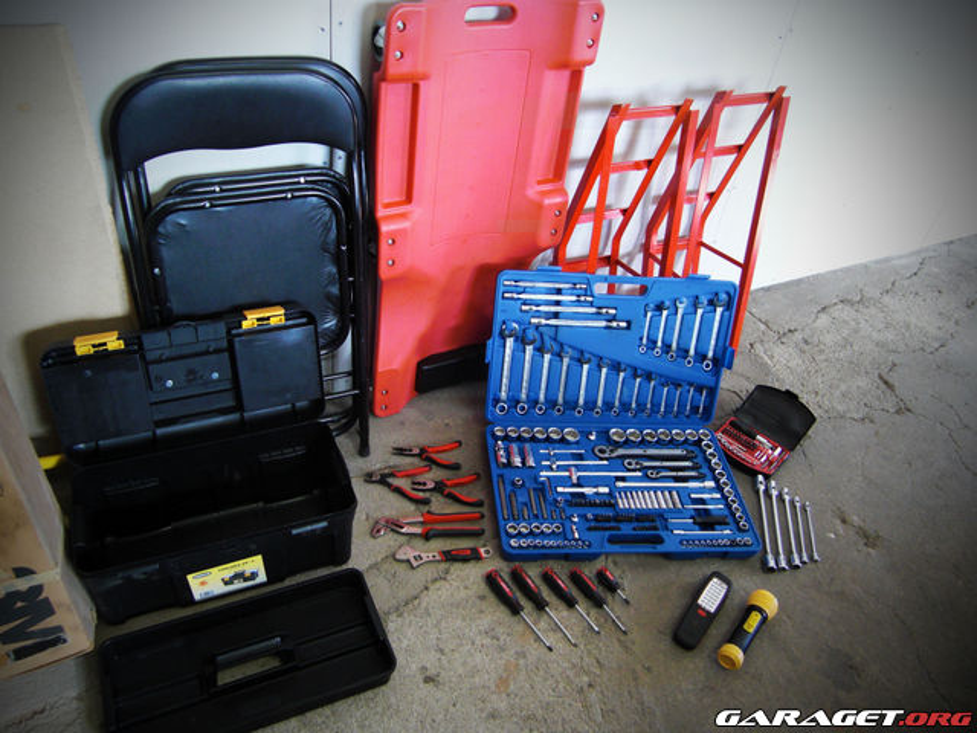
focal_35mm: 28
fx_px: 790
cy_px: 366
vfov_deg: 49.7
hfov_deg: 63.4
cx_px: 488
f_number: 2.6
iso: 200
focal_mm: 4.9
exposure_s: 1/30
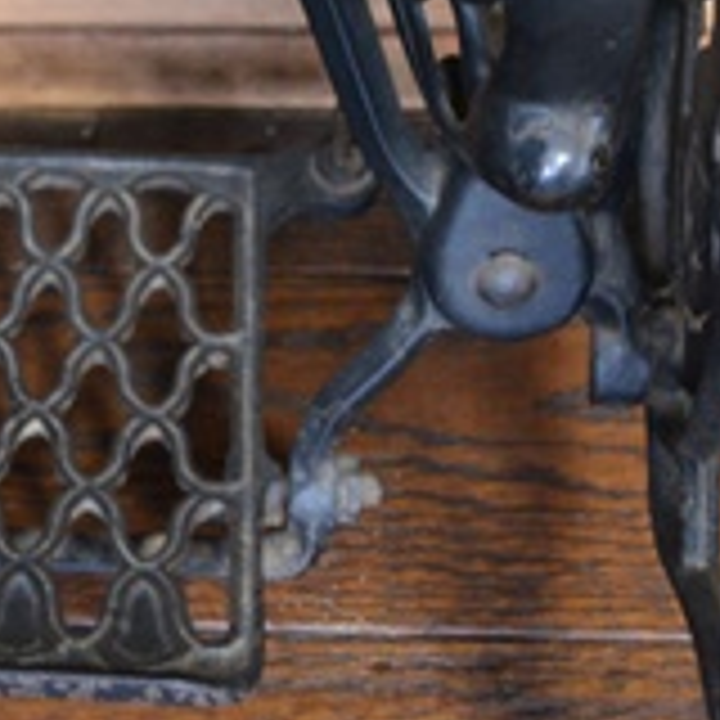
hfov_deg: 13.7
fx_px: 2918
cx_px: -117
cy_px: -86
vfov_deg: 13.8
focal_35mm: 124
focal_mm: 26
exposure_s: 1/30
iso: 1800
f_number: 4.2
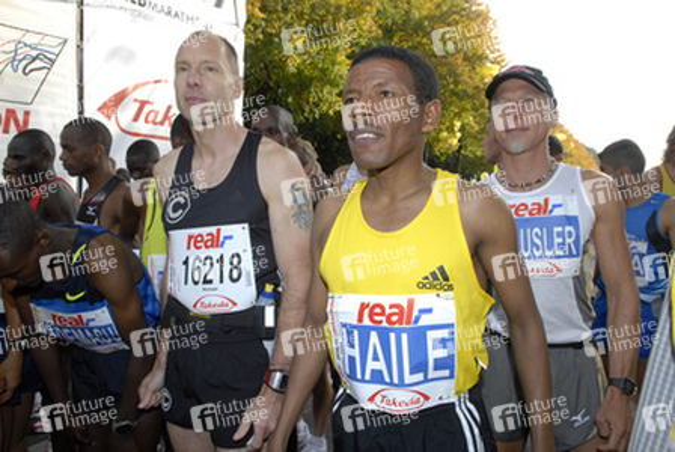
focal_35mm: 26
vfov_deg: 50.5
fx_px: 479
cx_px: 338
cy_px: 226
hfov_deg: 70.4
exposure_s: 1/250
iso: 500
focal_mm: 17
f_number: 8
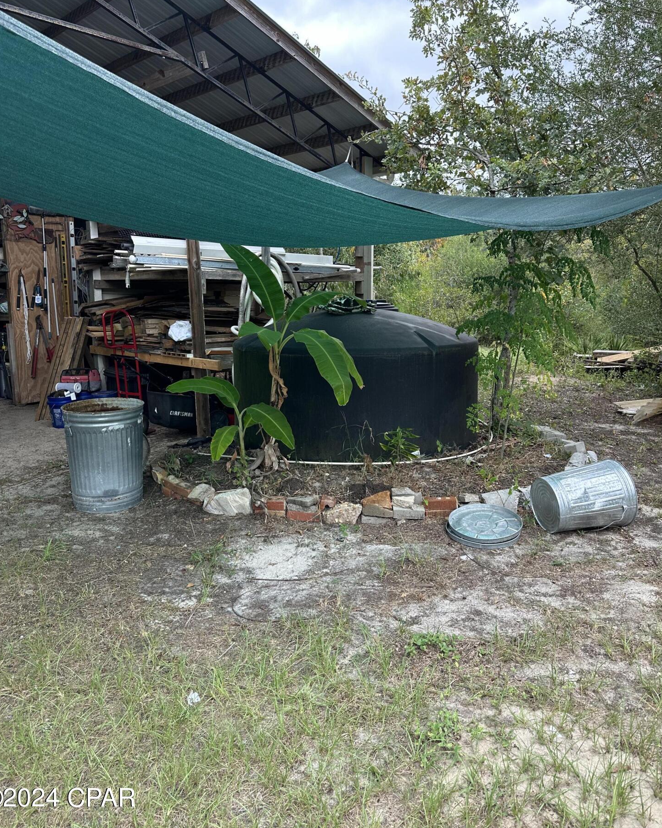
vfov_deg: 65.9
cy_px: 380
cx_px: 325
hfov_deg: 54.9
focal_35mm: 26
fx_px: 637
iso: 80
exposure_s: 1/564
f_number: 1.78
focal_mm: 6.86
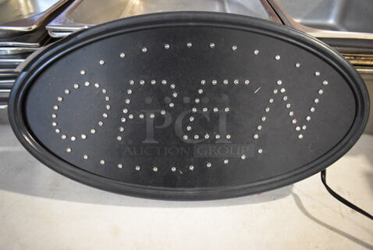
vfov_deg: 48.1
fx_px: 280
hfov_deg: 67.3
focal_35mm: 27
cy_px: 125
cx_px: 186
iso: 4000
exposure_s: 1/125
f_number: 3.5
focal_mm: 18
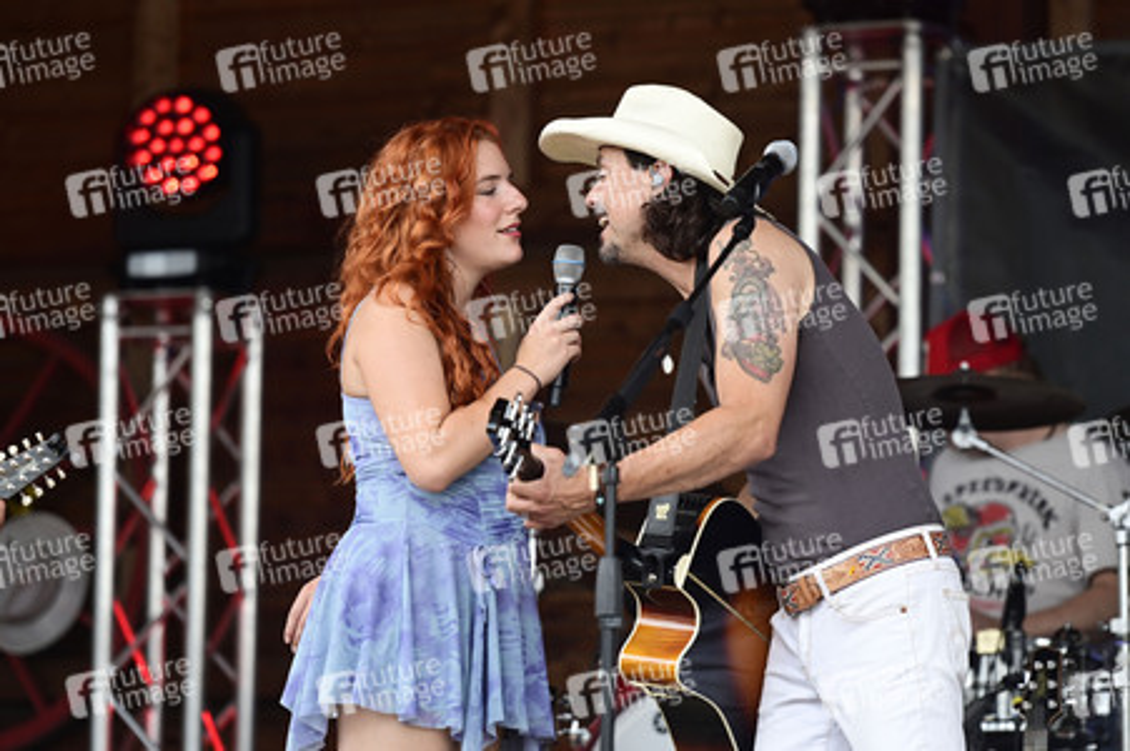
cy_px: 376
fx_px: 5646
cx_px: 565
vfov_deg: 7.6
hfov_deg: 11.4
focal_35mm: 180
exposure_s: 1/320
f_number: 3.2
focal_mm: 180
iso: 400
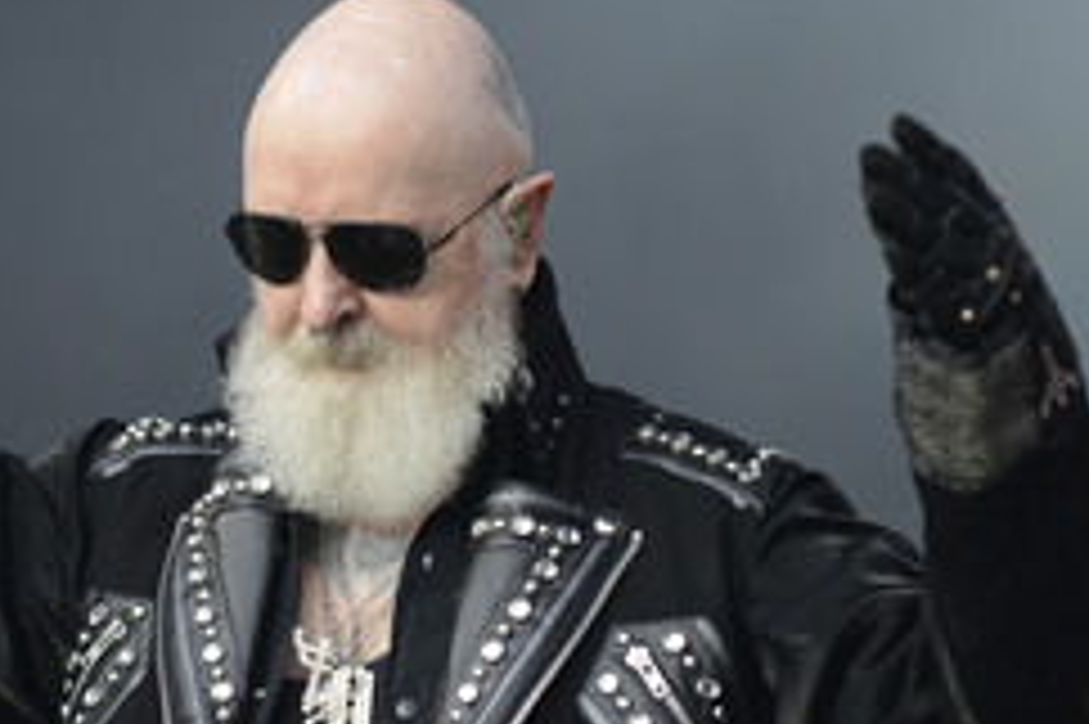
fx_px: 11275
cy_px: 445
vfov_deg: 3.7
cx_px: 272
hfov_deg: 5.5
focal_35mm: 373
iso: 400
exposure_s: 1/640
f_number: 2.8
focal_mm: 200
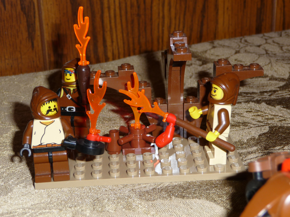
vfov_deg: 20.4
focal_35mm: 72
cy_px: 108
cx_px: 145
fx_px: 603
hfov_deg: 27.0
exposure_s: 1/40
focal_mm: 12.2
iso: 100
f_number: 4.6
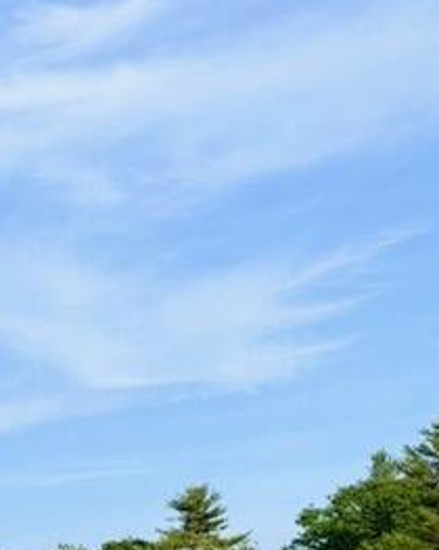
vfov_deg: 16.1
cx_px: -558
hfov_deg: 11.5
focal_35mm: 114
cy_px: 694
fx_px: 1854
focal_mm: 6.76
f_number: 1.78
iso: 80
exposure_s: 1/2801
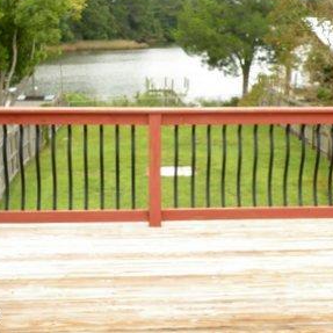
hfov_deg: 27.7
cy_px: 125
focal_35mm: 62
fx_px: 675
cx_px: 188
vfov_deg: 27.6
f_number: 4
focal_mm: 7.4
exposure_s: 1/118
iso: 94
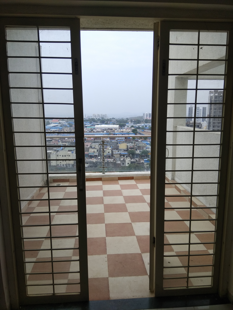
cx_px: 116
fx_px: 188
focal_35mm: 21
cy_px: 155
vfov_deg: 79.0
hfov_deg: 63.4
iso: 100
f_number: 2
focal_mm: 3.57
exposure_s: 1/702
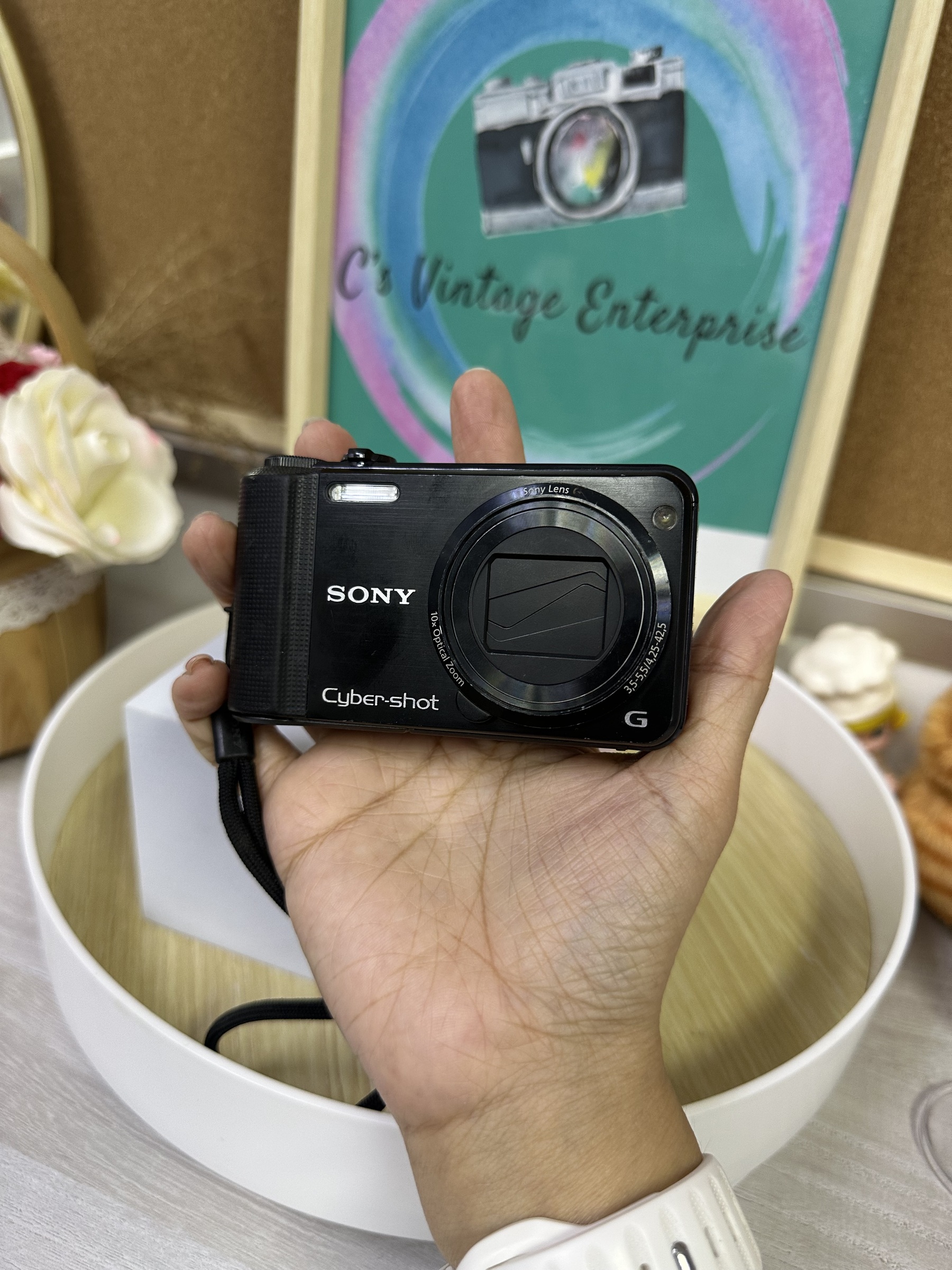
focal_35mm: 24
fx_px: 880
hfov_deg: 56.8
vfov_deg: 71.6
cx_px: 476
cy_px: 635
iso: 160
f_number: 1.78
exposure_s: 1/50
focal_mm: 6.86
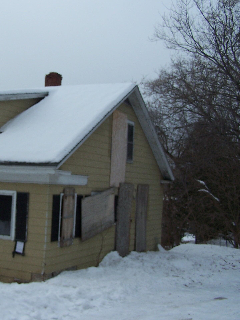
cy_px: 160
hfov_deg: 27.8
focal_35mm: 51
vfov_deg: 37.5
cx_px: 39
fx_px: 471
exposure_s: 1/750
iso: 80
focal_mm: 6.3
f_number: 4
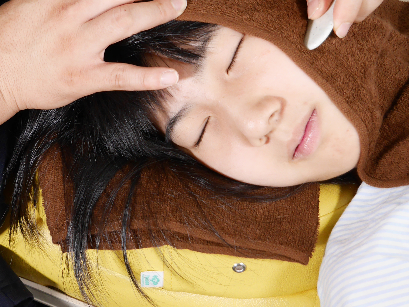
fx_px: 910
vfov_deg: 19.1
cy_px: 107
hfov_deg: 25.3
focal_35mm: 77
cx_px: 219
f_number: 4.3
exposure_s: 1/60
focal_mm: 23
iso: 500
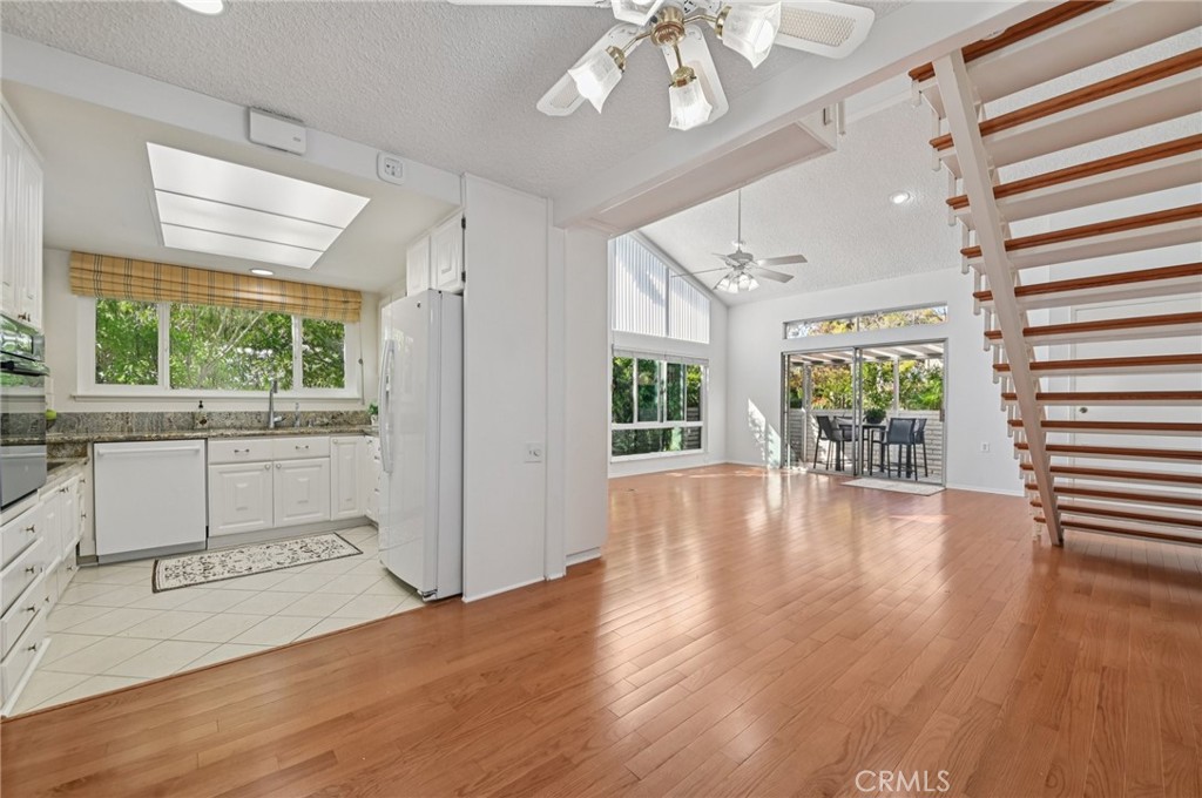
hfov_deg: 104.3
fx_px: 467
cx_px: 601
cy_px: 399
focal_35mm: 14
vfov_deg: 81.1
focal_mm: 14
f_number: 8
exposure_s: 1/20
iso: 250
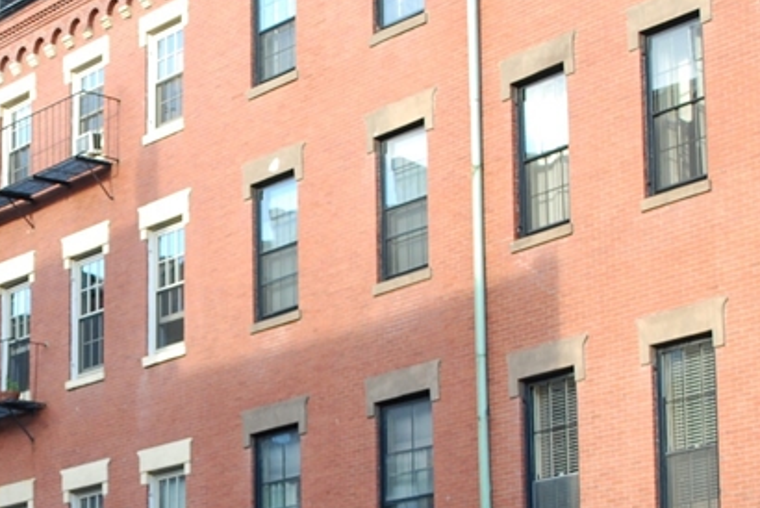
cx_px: 37
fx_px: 2535
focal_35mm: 120
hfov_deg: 16.8
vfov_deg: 11.4
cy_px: 478
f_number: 5
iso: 200
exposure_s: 1/125
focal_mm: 32
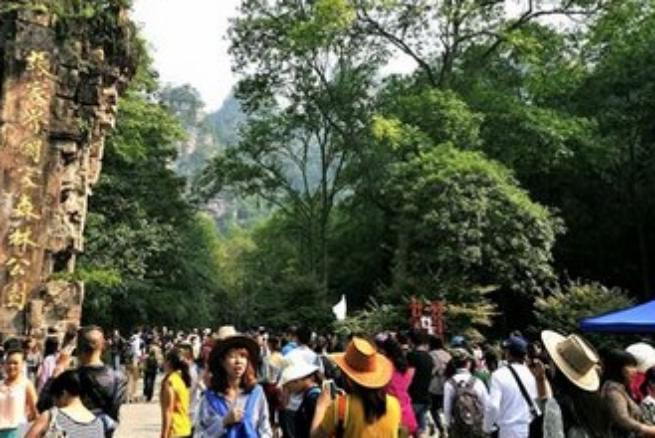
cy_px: 158
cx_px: 283
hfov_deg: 44.4
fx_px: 801
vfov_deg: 30.4
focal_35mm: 44
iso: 200
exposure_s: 1/125
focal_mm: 29
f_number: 11
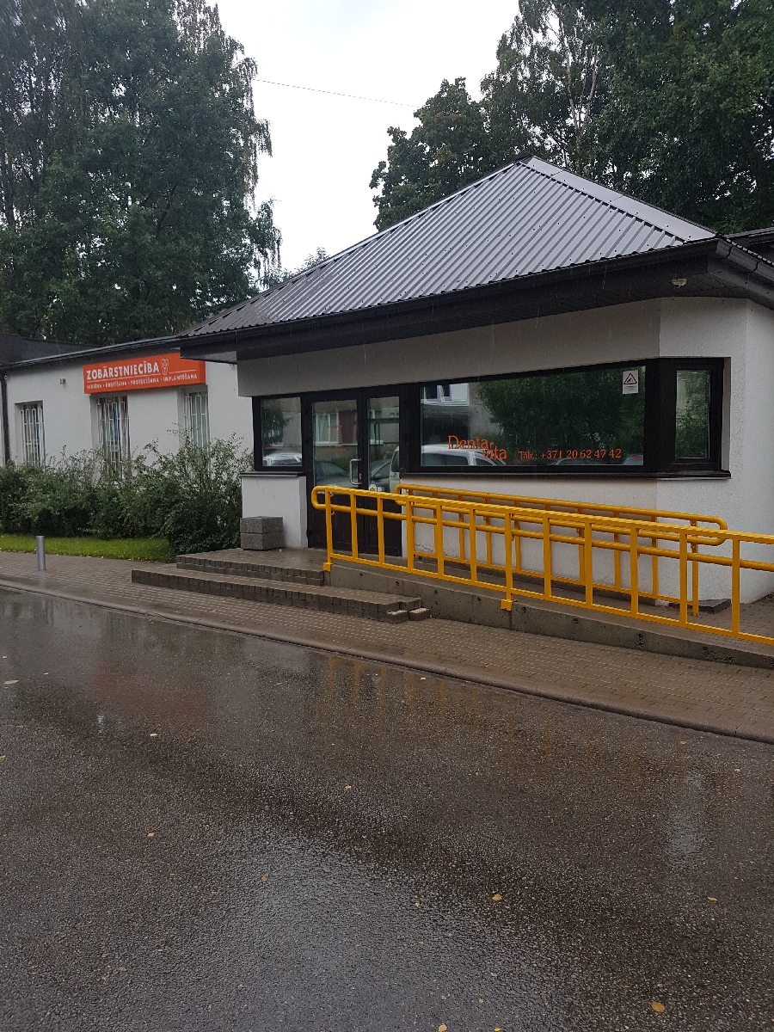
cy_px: 516
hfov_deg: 53.1
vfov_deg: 67.3
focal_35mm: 26
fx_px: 775
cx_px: 387
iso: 50
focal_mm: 4.2
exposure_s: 1/166
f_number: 1.7
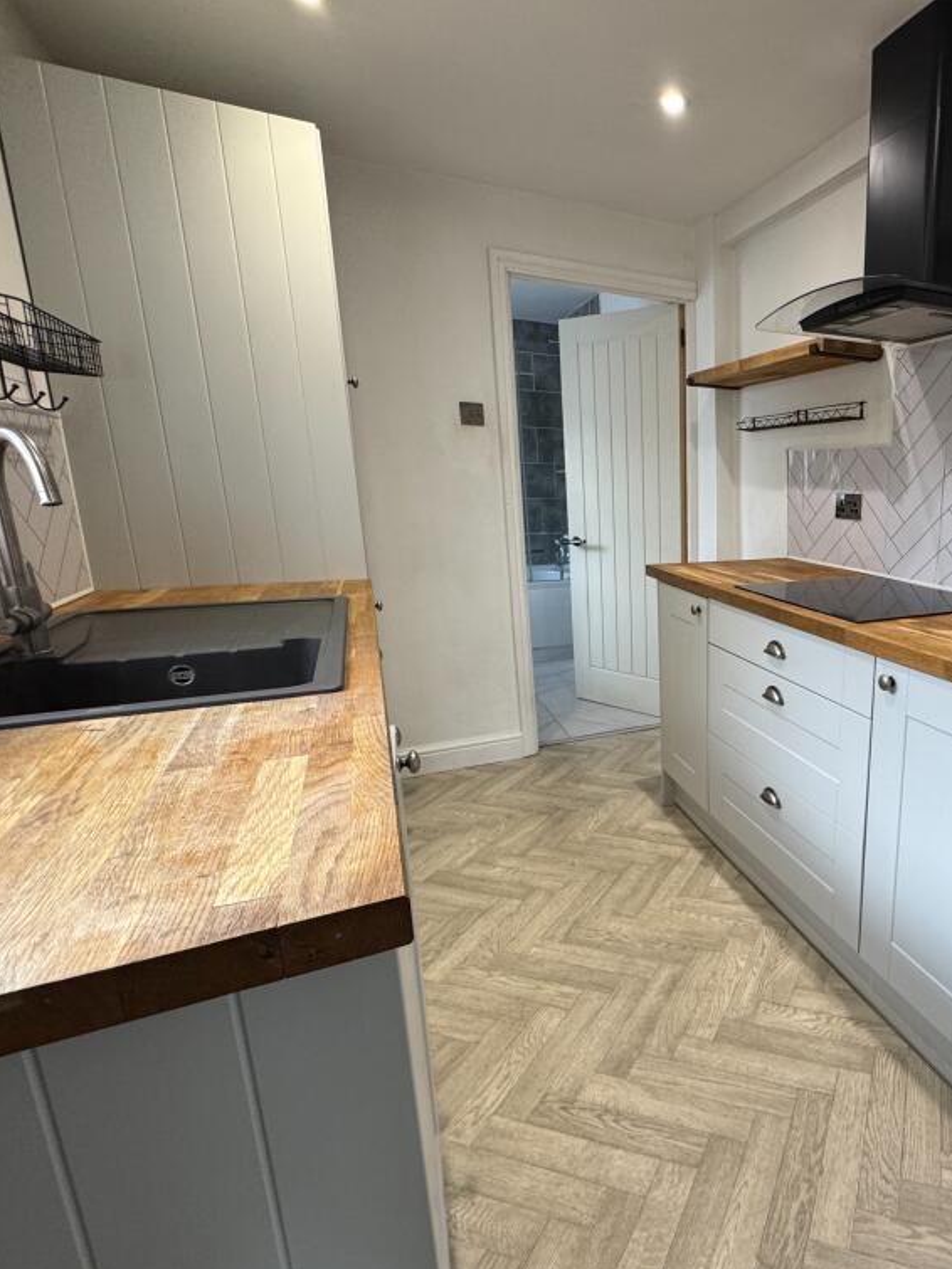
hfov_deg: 62.3
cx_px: 775
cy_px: 644
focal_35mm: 19
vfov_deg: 84.7
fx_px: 697
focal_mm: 2.22
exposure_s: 1/99
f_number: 2.2
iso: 200
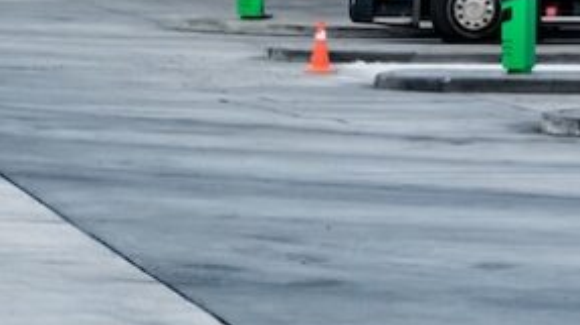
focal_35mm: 218
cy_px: -127
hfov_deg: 9.7
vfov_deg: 5.5
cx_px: 825
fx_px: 3351
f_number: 5
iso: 400
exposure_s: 1/400
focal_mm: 34
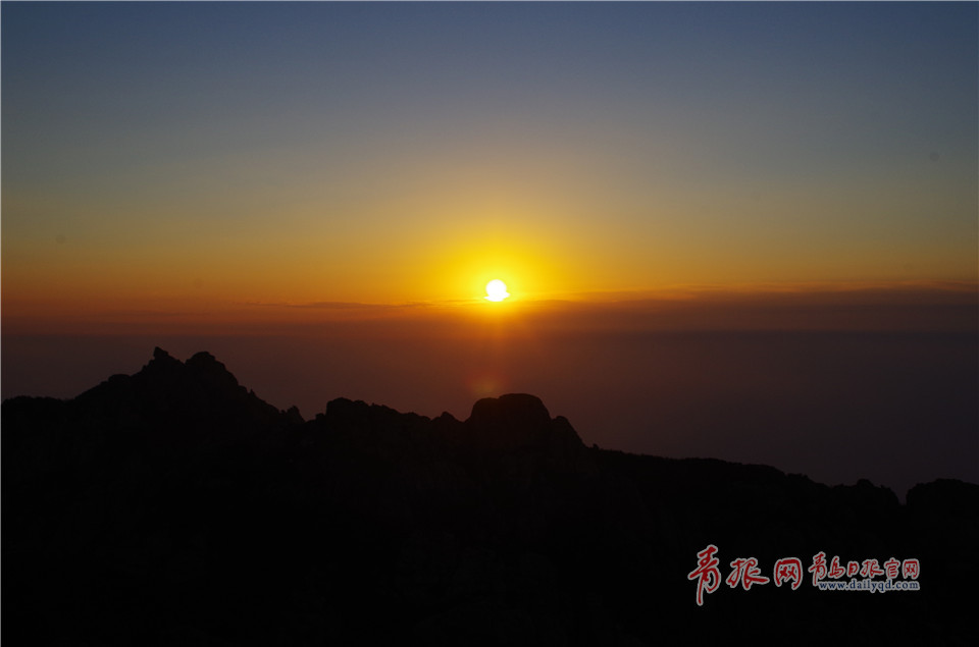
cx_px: 490
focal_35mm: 49
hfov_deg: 40.4
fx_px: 1329
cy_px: 324
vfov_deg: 27.4
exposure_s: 1/800
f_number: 10
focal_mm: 33
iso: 400
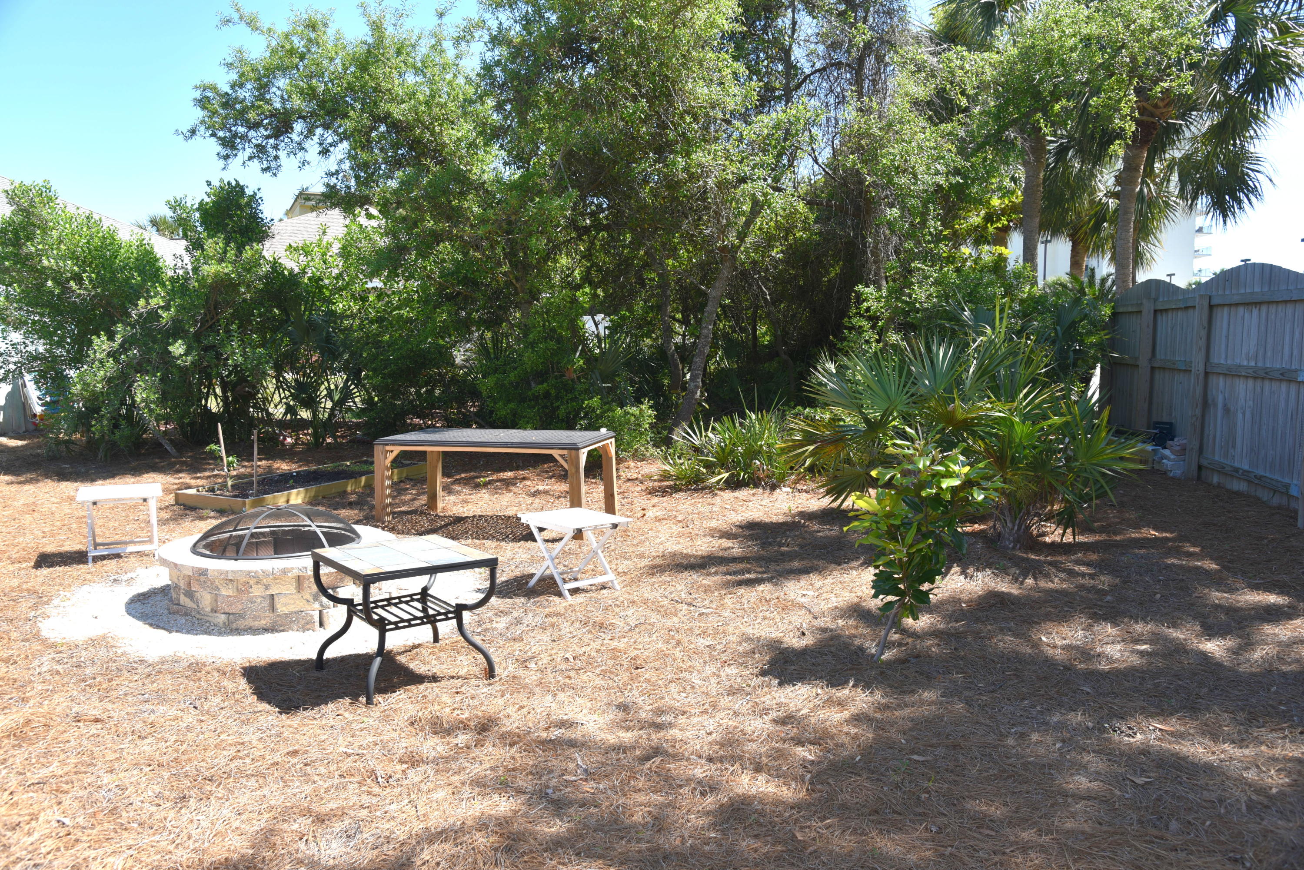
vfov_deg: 46.4
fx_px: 1014
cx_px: 652
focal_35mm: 28
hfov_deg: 65.5
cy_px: 435
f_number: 6.3
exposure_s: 1/160
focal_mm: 28
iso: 100
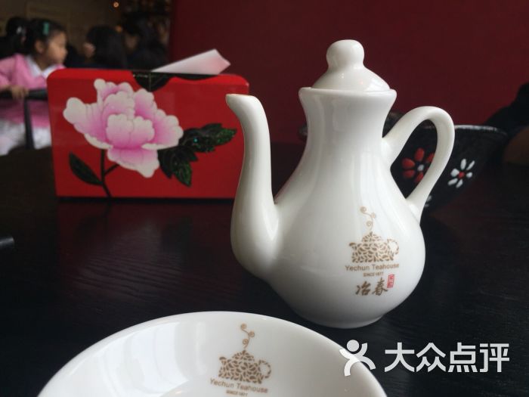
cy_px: 198
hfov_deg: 61.7
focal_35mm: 29
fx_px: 443
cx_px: 264
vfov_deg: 48.2
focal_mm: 4.15
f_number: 2.2
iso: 32
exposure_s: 1/549
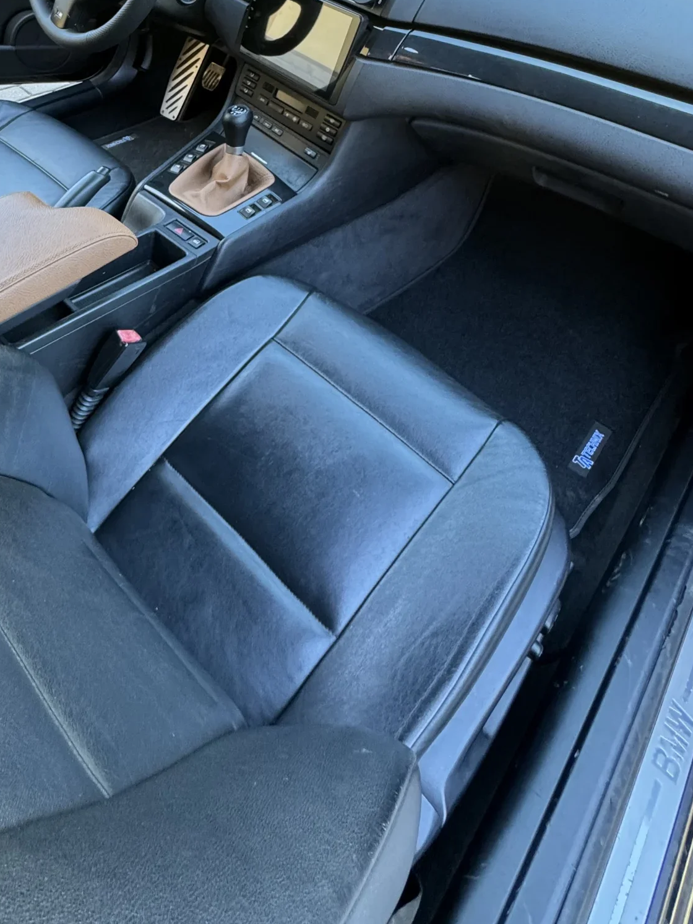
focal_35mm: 24
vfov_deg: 66.3
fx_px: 641
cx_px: 160
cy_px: 211
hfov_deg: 53.8
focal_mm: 2.22
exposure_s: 1/99
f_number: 2.2
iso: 250
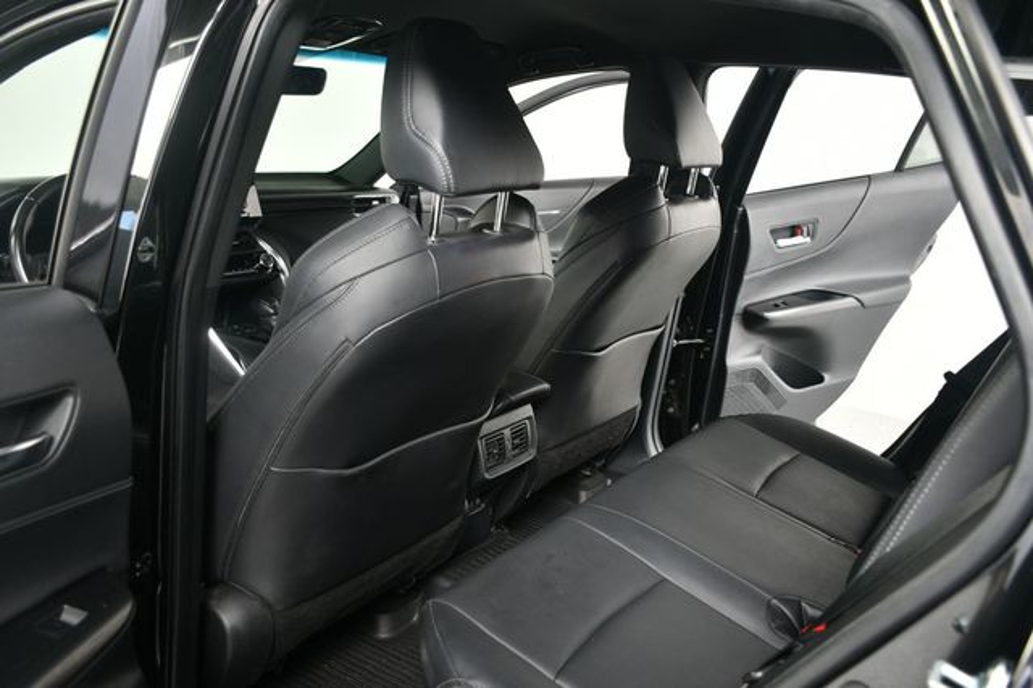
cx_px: 516
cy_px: 344
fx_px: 946
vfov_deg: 39.9
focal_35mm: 33
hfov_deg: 57.2
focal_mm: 22
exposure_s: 1/160
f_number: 3.5
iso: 100
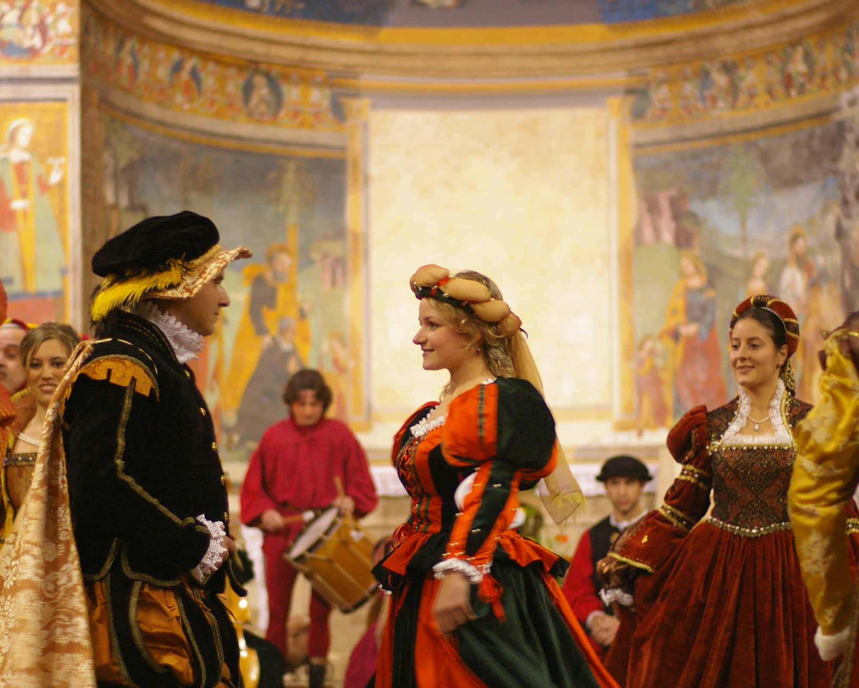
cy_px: 362
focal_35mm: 105
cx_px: 421
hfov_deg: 18.3
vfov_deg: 14.7
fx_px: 2669
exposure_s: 1/60
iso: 800
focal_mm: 50
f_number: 1.7
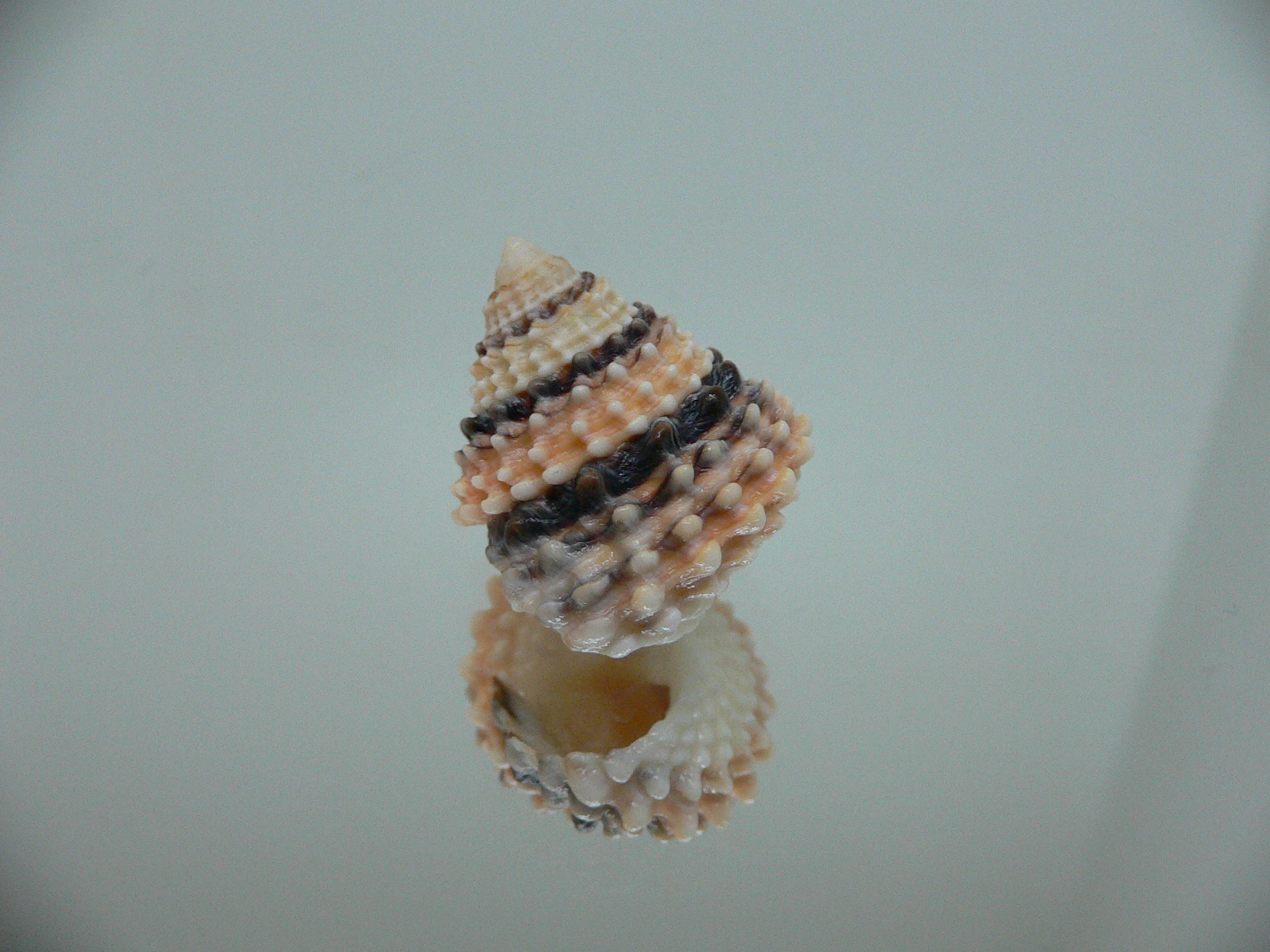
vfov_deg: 40.7
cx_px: 635
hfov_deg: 52.6
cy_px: 476
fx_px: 1284
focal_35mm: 35
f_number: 2.8
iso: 200
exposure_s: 1/60
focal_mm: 4.6
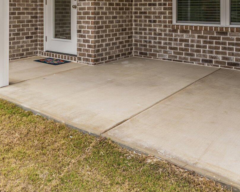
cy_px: 6
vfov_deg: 35.5
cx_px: 95
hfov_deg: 47.1
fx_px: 273
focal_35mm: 38
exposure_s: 1/80
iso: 100
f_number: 10
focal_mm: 16.2
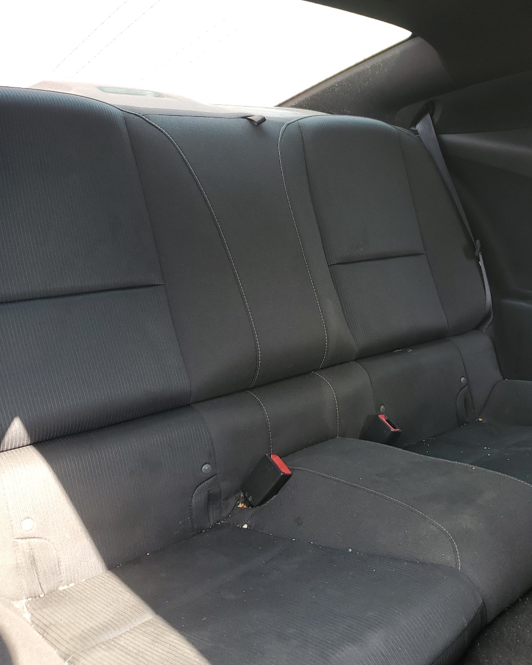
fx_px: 669
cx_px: 324
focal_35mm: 34
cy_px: 331
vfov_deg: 52.8
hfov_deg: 43.1
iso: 50
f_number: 1.5
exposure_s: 1/132
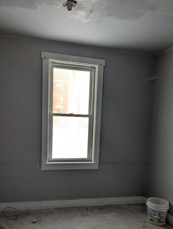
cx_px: 88
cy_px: 144
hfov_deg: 44.3
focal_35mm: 32
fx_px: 213
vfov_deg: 56.0
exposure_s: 1/120
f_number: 1.85
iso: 146
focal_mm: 6.81
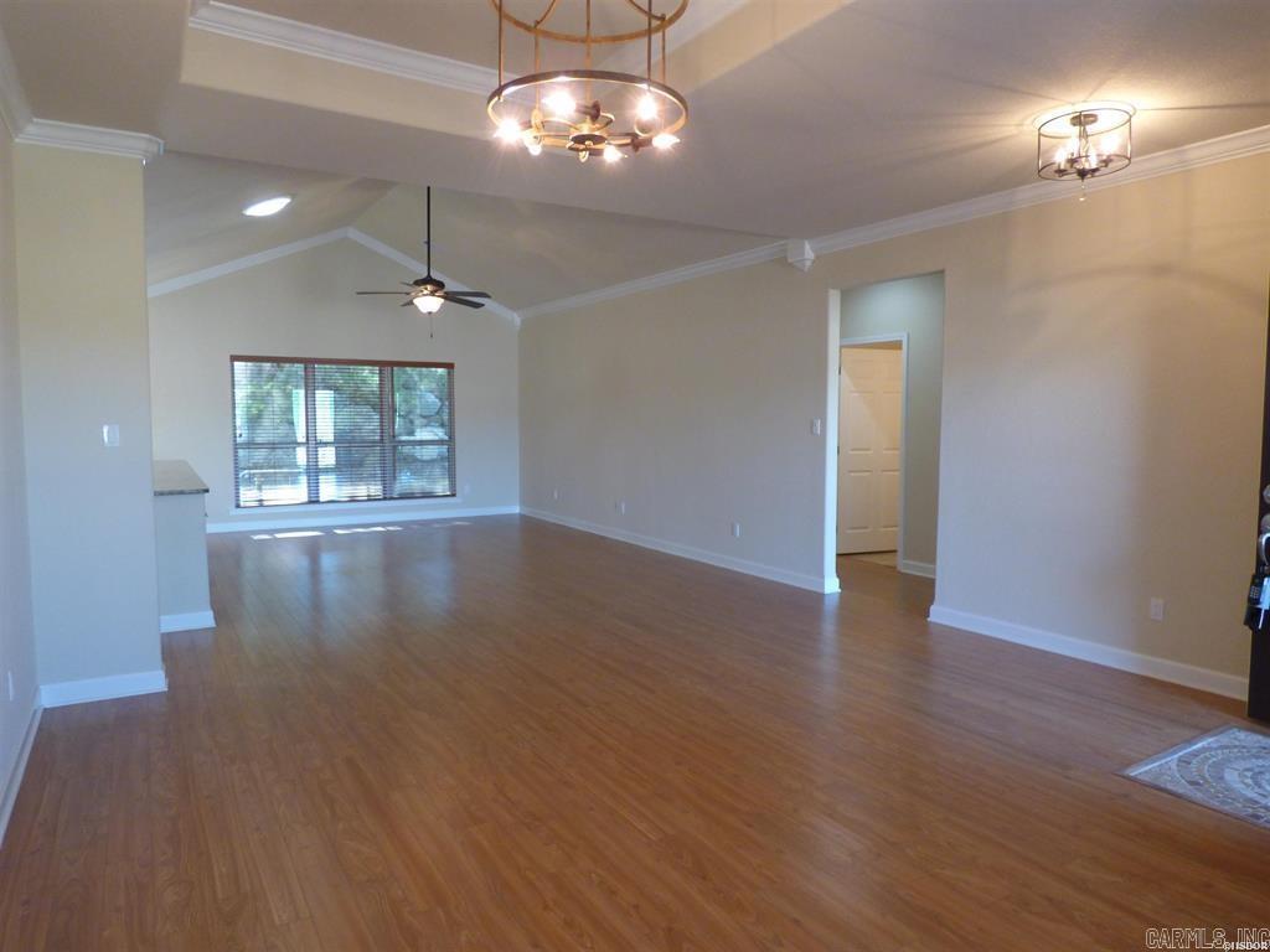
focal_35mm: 22
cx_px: 635
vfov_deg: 61.1
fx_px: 807
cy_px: 476
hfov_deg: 76.4
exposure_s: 1/60
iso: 320
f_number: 2.9
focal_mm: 3.88
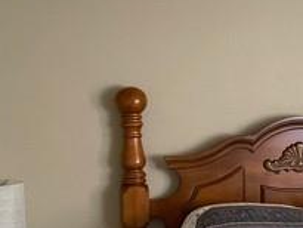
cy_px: 151
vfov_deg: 18.2
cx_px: 414
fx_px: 709
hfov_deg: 21.4
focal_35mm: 81
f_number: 1.6
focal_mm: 4.2
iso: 500
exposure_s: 1/40
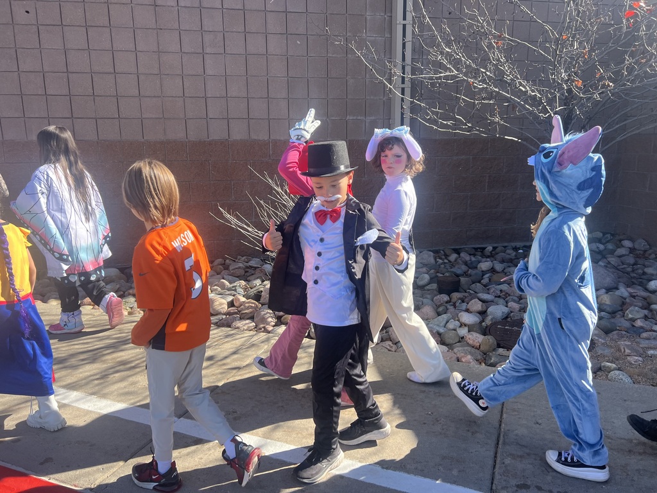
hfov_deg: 67.3
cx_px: 328
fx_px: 493
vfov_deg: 53.1
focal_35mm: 26
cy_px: 246
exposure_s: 1/1038
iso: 50
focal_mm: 5.7
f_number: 1.5
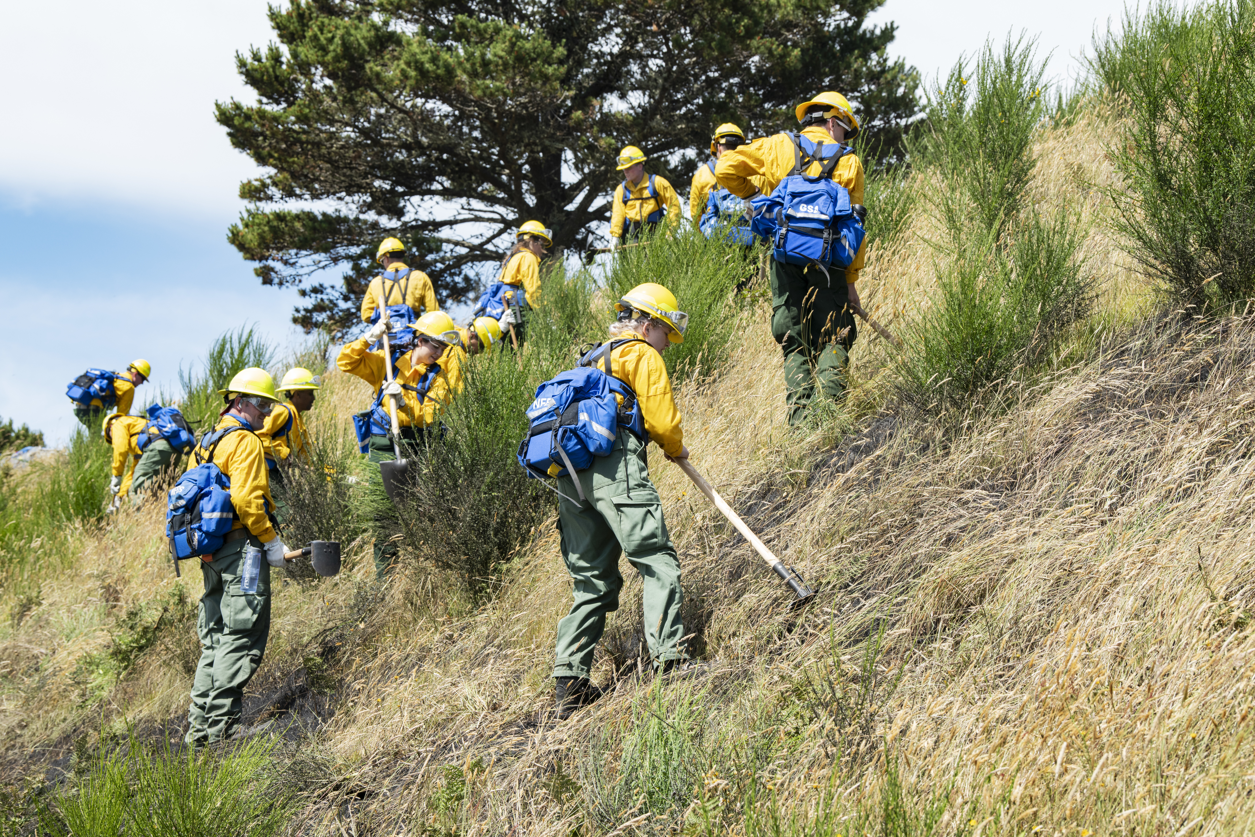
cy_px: 418
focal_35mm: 112
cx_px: 628
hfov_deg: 18.3
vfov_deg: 12.2
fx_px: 3904
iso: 320
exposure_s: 1/200
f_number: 10
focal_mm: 112
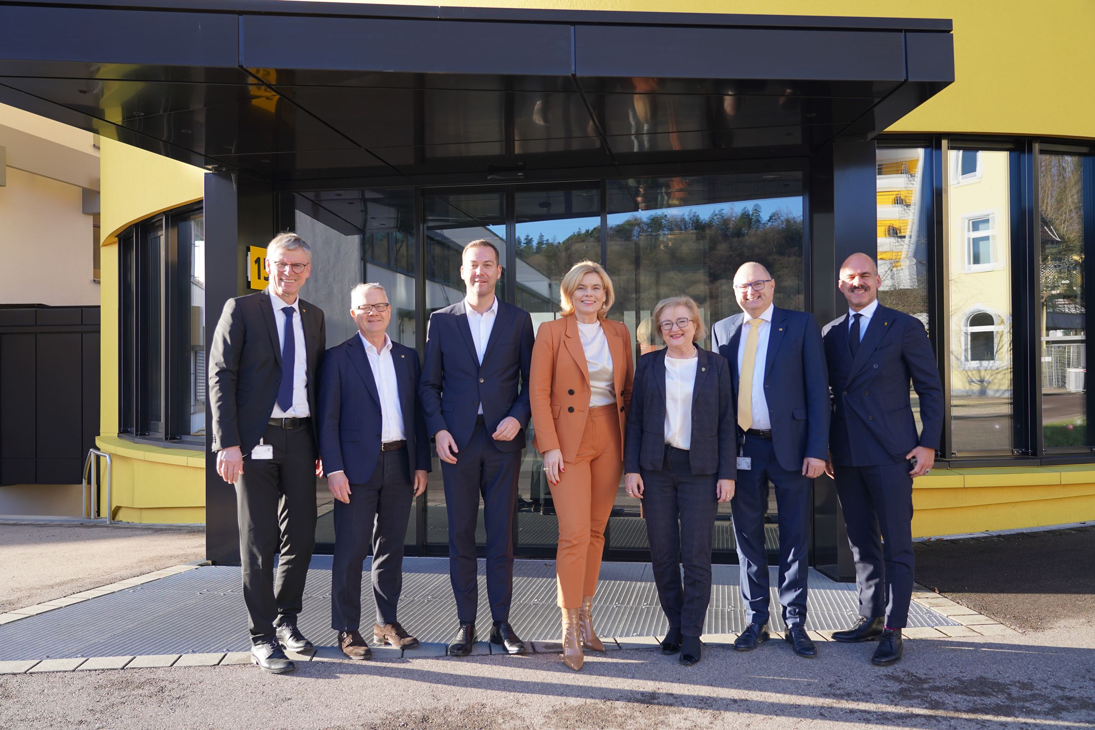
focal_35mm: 31
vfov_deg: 42.3
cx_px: 548
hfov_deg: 60.3
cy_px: 365
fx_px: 943
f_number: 4
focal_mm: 31
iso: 100
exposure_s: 1/160
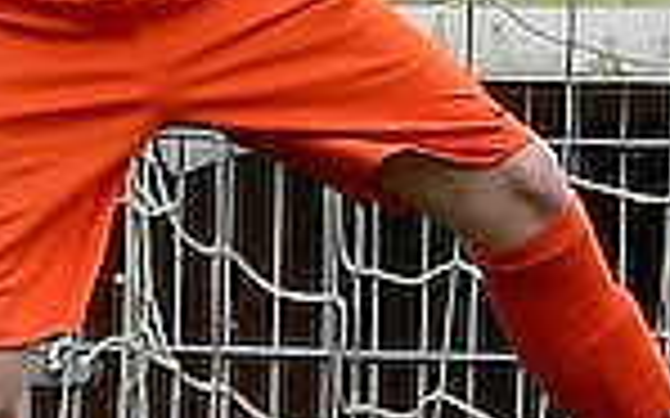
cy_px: 88
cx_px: 310
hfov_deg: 0.8
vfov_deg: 0.5
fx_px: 48060
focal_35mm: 2633
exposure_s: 1/1250
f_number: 2.8
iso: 110
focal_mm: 200
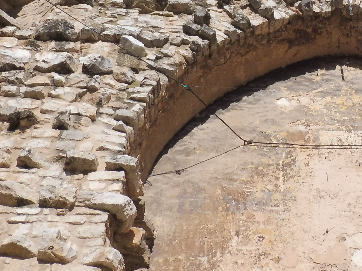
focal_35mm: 66
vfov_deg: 21.5
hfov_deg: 28.0
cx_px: 346
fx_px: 690
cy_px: 5
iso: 100
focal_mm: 4.3
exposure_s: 1/1000
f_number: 4
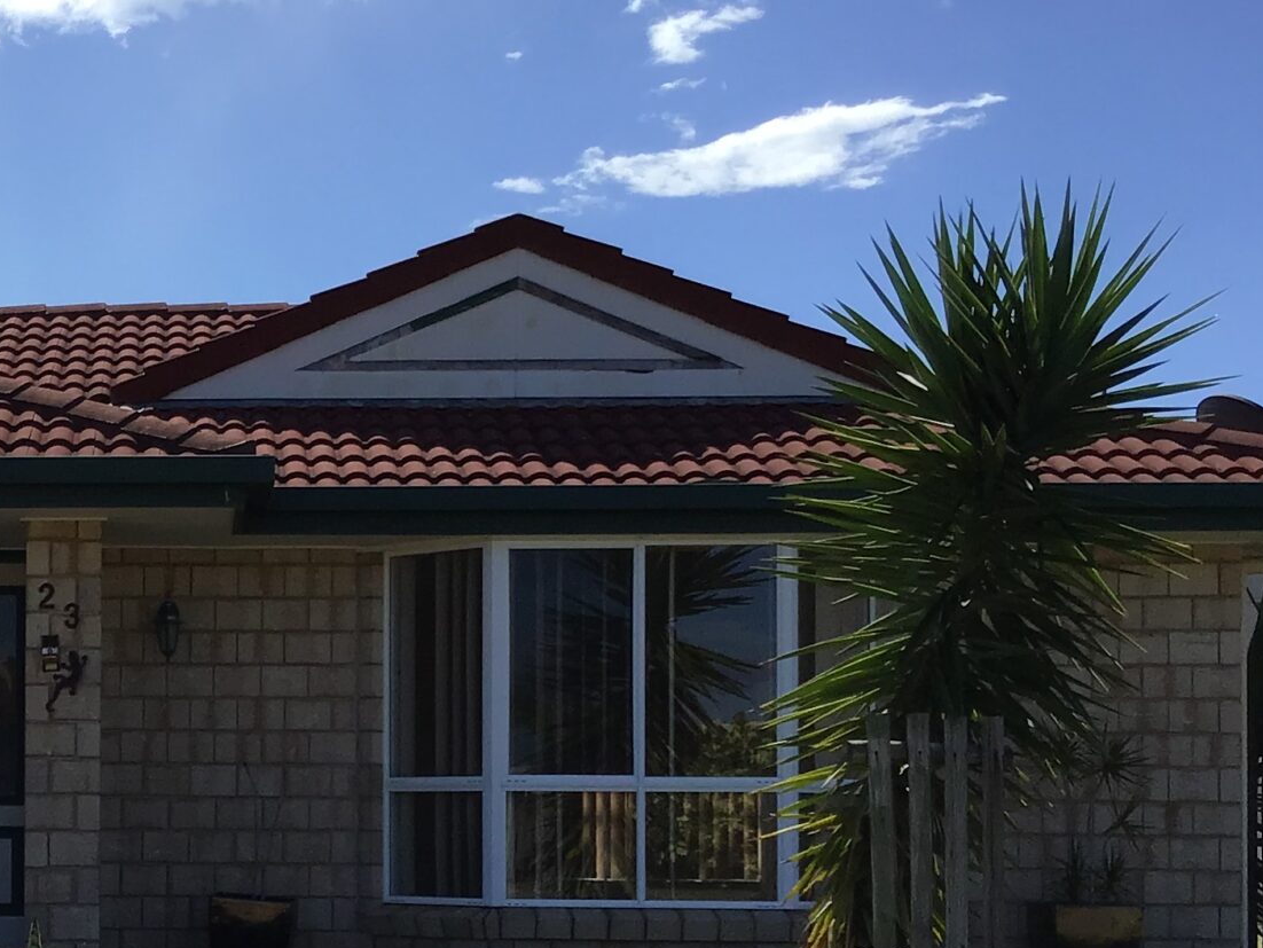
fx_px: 2628
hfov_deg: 25.6
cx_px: -26
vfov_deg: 20.2
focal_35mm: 72
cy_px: 770
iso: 25
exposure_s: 1/1894
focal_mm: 3.3
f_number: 2.4
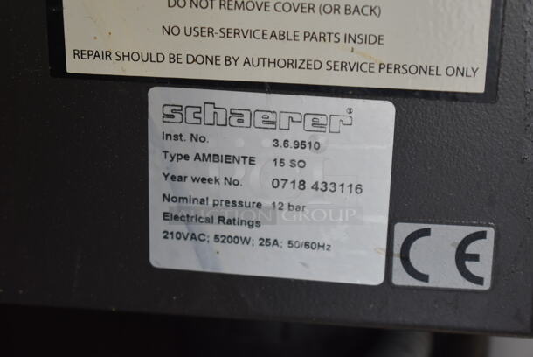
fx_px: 1223
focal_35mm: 82
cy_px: 178
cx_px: 266
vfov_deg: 16.6
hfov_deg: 24.6
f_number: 5.6
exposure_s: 1/60
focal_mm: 55
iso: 800
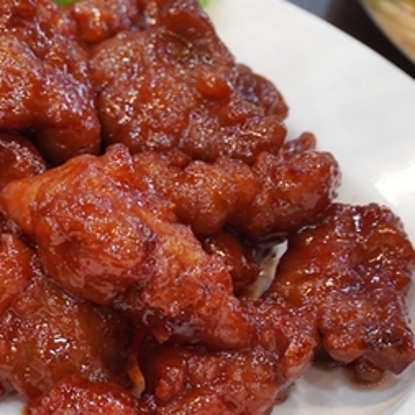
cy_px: -8
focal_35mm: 283
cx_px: 38
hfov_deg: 6.2
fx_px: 3839
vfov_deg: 6.2
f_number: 5.6
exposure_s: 1/60
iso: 1000
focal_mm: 66
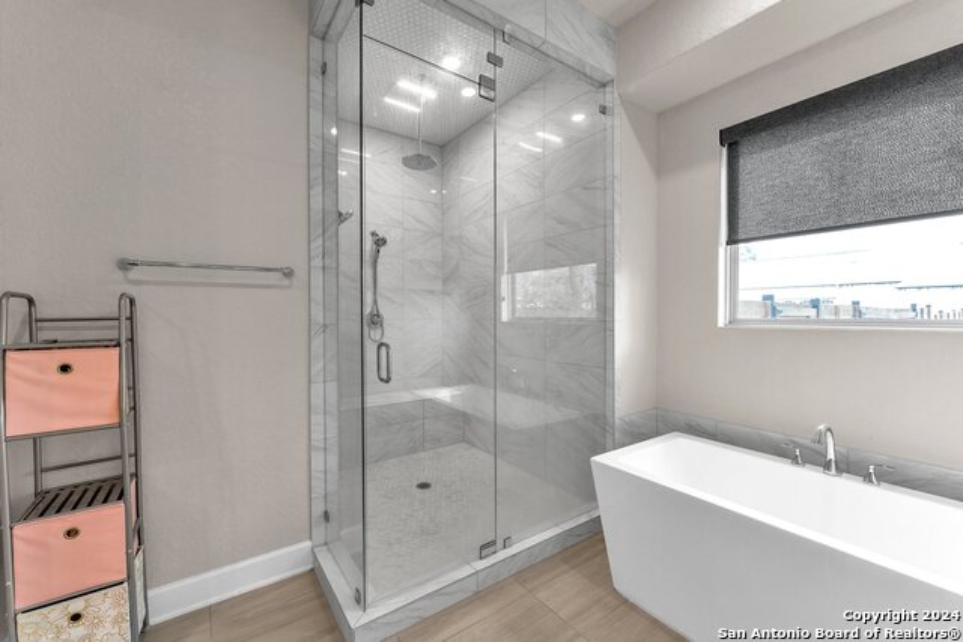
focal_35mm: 14
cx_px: 482
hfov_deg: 104.2
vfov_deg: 81.2
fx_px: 375
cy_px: 321
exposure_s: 1/60
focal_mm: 14
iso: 1000
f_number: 6.3
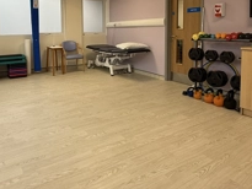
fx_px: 211
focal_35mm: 29
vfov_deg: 46.4
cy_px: 46
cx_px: 114
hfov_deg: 61.5
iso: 125
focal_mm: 2.22
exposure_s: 1/99
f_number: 2.2
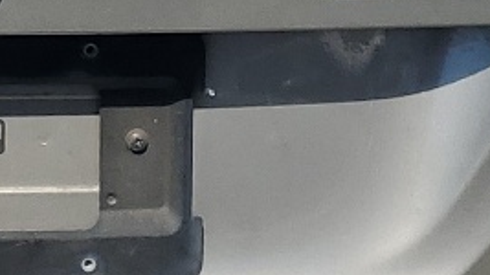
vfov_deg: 7.0
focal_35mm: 170
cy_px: -114
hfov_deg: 12.4
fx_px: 2208
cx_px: -77
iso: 50
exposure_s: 1/5000
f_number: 1.5
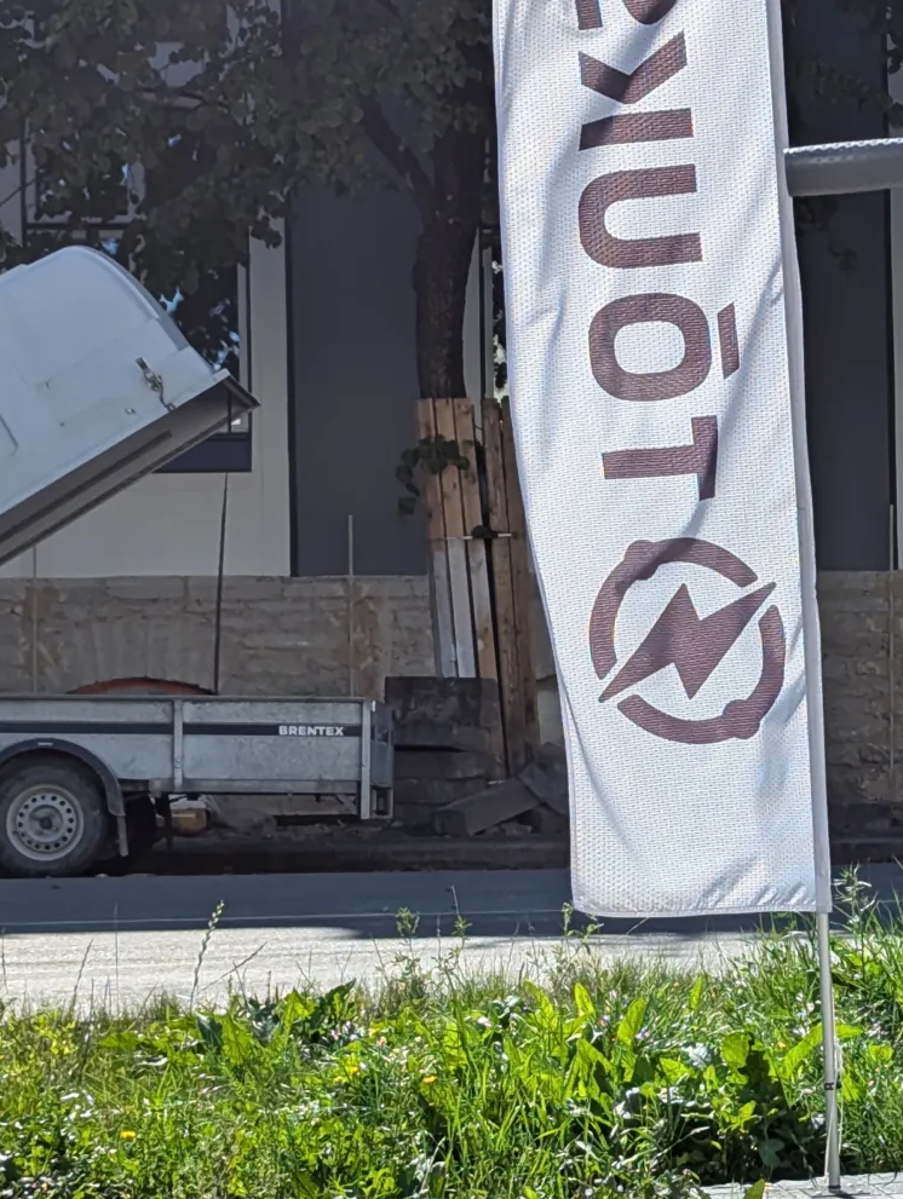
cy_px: 675
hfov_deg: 11.9
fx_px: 4303
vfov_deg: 15.9
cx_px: 904
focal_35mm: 124
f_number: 1.85
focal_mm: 6.81
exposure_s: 1/2532
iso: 48
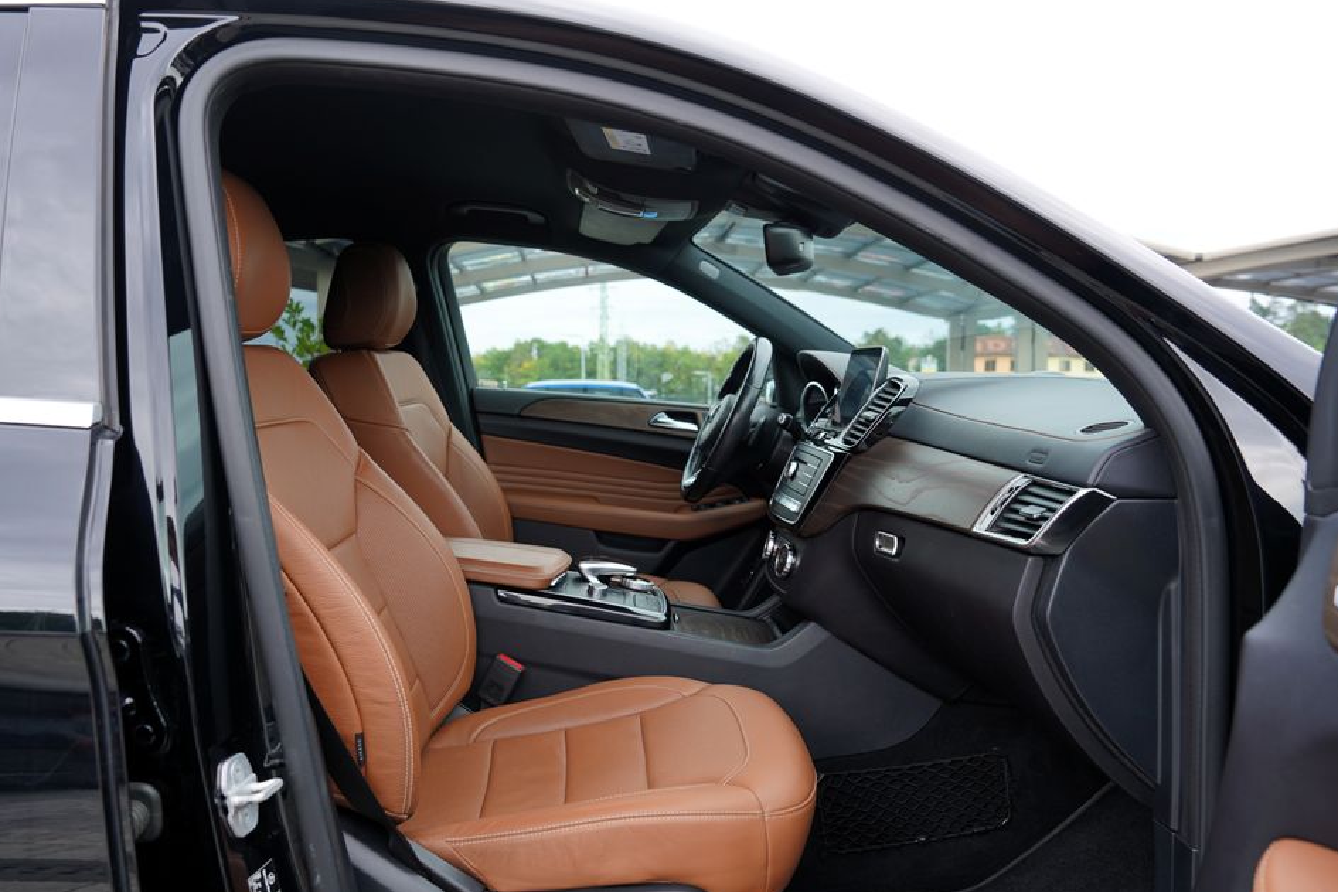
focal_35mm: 26
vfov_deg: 49.5
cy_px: 467
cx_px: 634
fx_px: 966
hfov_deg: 69.3
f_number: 4.5
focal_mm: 24
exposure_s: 1/80
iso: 100
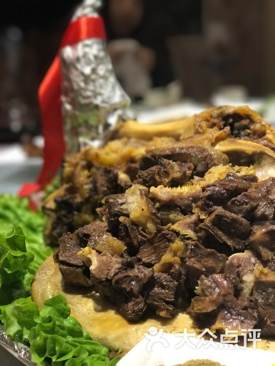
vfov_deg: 33.8
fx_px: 604
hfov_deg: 25.7
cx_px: 138
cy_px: 183
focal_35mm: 57
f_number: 2.8
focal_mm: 6.6
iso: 250
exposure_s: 1/50
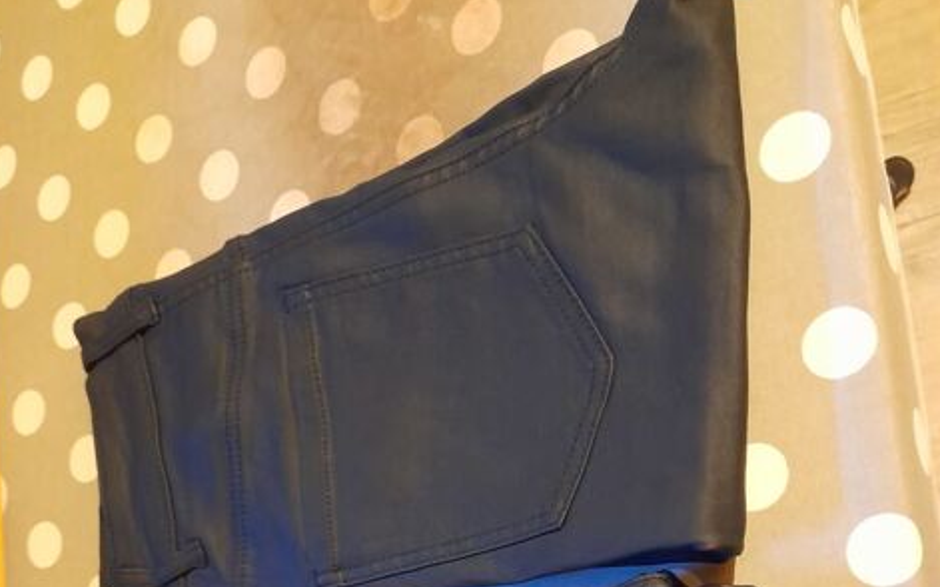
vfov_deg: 31.6
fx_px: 922
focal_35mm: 36
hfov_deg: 54.0
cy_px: 631
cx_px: 465
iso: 1000
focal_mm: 4.6
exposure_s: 1/20
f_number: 2
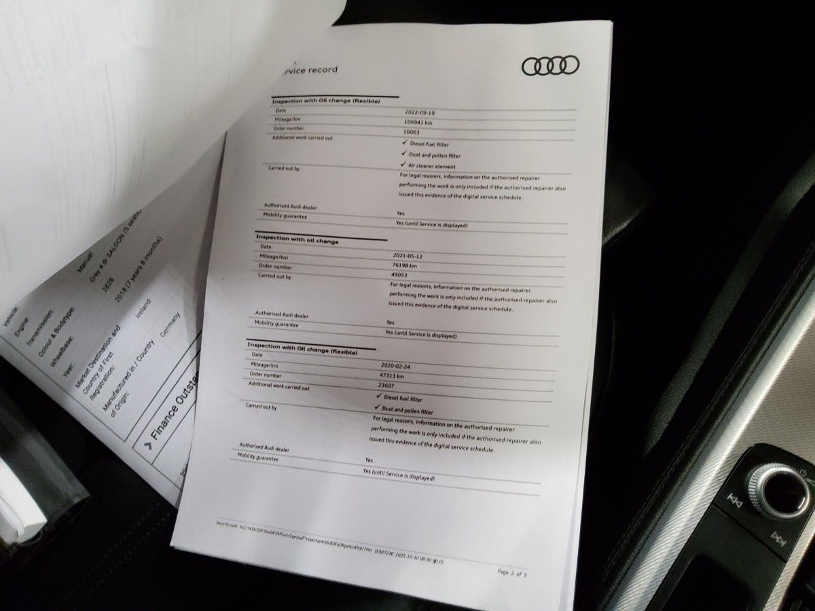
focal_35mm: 26
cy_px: 306
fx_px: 612
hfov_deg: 67.3
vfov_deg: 53.1
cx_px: 408
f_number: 2
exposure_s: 1/50
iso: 500
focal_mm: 3.08
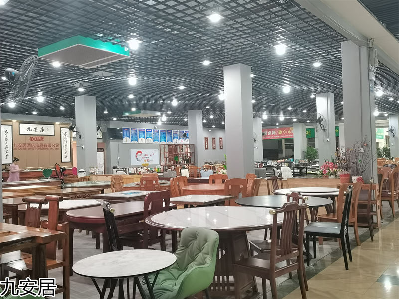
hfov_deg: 56.8
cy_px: 150
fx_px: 369
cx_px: 200
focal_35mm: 32
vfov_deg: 44.2
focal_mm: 5.58
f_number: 1.8
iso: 250
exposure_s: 1/50
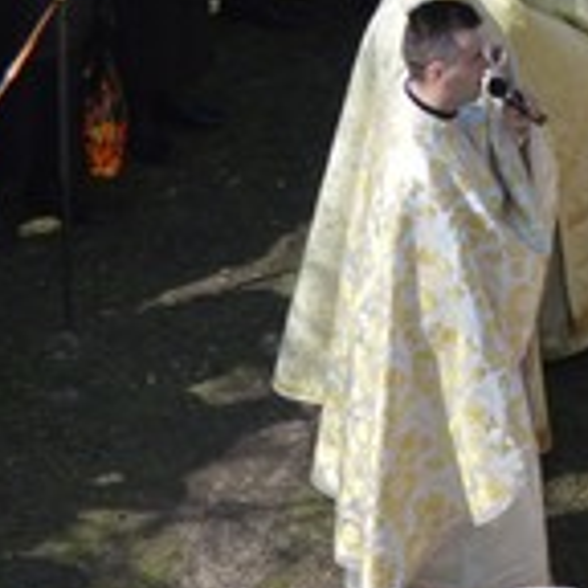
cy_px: 106
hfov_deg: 4.0
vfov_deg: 4.0
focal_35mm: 438
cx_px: 1200
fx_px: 8411
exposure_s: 1/200
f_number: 7.1
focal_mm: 55
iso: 100
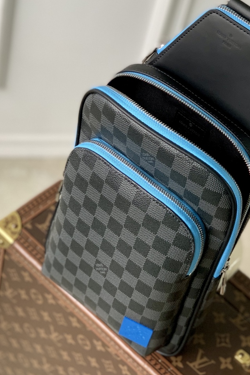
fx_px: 843
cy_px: 144
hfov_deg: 16.8
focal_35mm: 81
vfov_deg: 25.0
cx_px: 155
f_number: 2.4
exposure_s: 1/122
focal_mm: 6
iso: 100
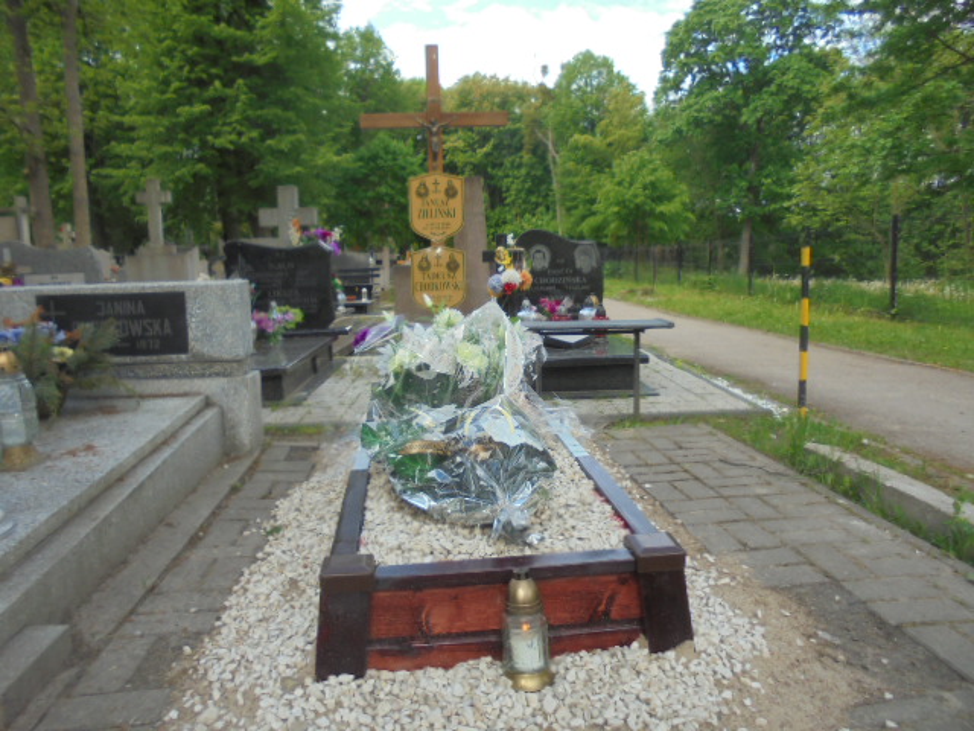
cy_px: 366
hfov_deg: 67.3
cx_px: 487
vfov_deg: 53.1
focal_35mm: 26
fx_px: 732
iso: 100
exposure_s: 1/320
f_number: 3.5
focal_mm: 4.6
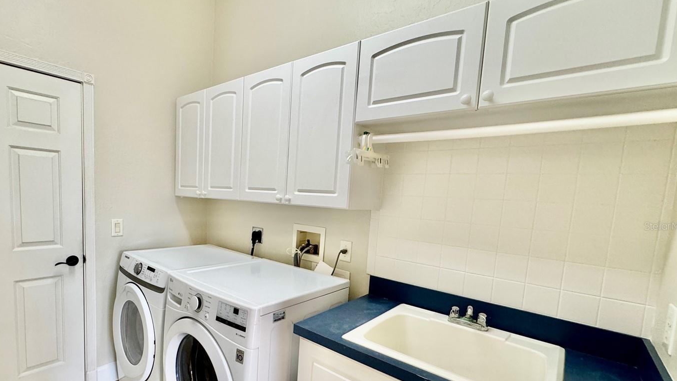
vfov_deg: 60.6
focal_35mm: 18
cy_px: 226
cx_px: 292
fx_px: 323
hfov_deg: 92.1
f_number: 2.2
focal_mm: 2.22
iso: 250
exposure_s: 1/60
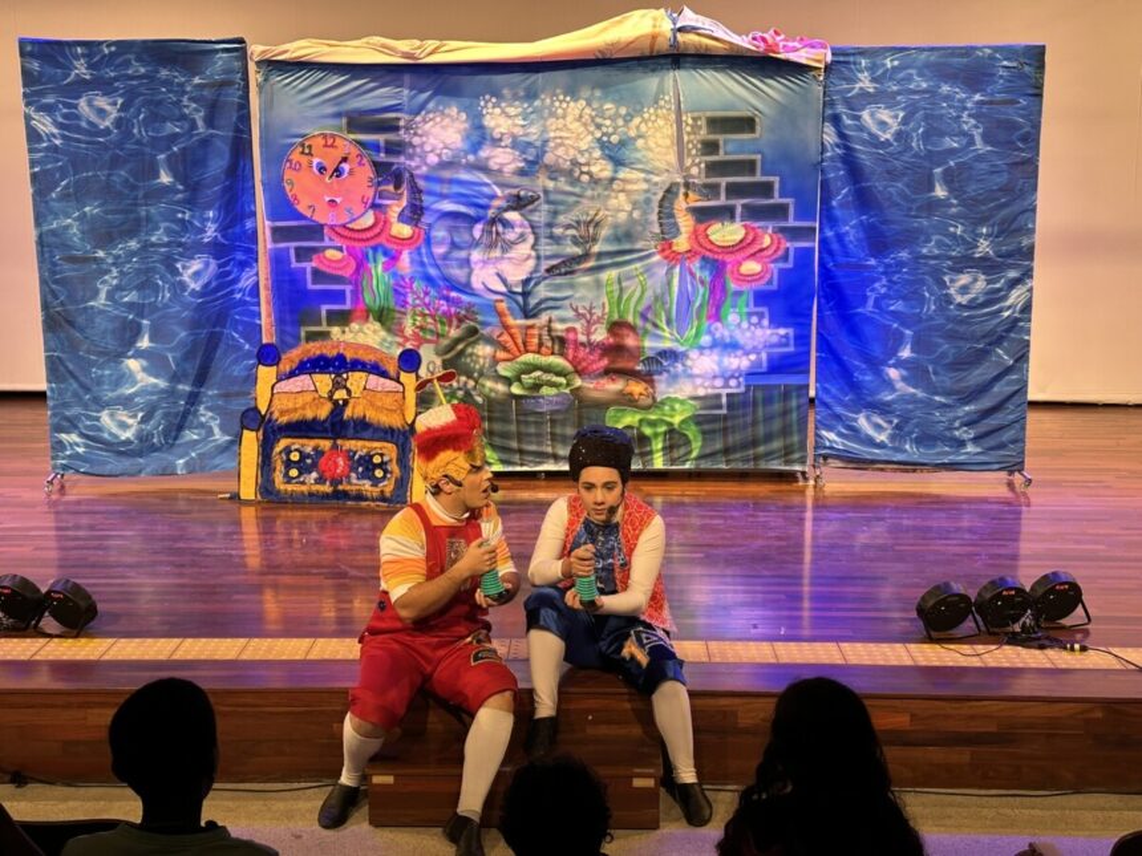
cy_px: 428
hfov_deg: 39.7
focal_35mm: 48
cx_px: 571
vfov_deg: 30.3
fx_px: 1584
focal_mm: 6.86
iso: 125
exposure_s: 1/60
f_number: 1.78
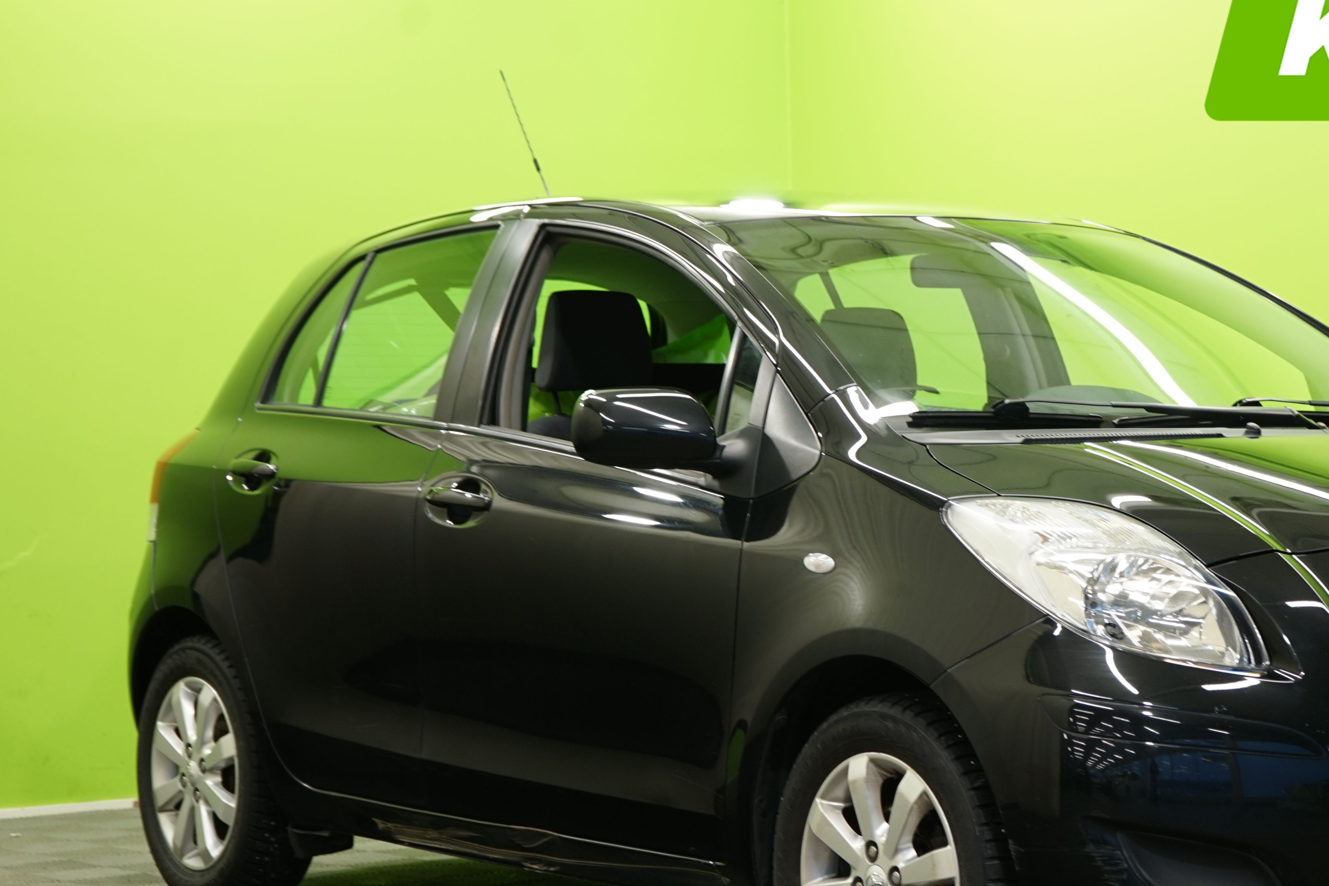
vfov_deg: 14.8
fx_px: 3396
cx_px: 944
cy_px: 567
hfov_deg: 22.0
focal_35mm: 92
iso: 320
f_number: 5
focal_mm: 59
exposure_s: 1/15
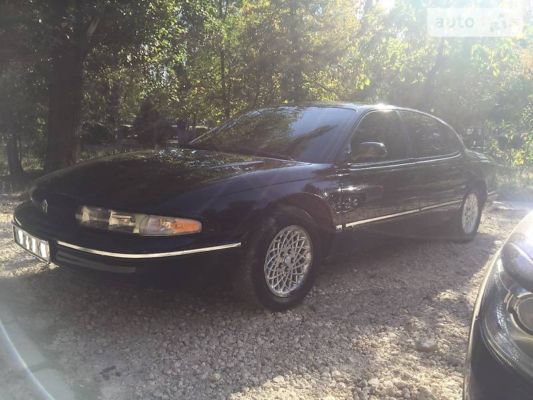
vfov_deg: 48.2
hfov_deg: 61.7
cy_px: 200
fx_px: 447
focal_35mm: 29
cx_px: 266
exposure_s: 1/746
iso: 32
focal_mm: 4.2
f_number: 2.2
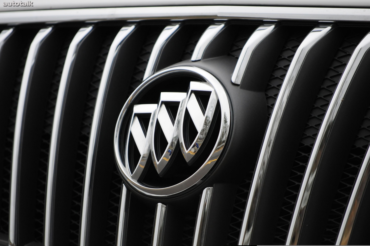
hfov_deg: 6.9
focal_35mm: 300
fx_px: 3080
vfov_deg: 4.6
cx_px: 185
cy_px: 123
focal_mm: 200
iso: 800
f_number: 5.6
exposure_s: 1/640
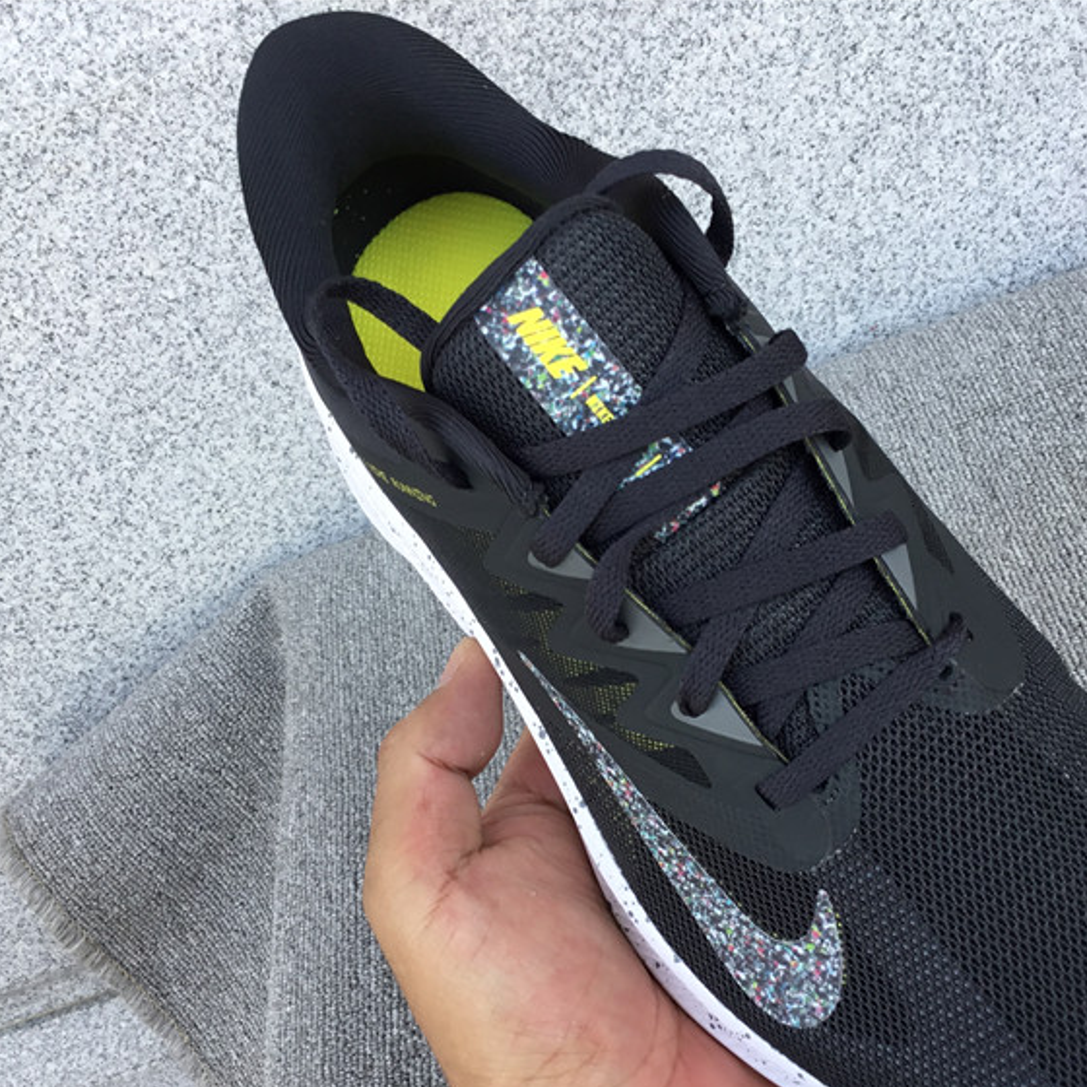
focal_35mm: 44
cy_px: 651
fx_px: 1563
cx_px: 617
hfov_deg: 38.3
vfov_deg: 38.2
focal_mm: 3.3
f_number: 2.4
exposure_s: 1/118
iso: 25
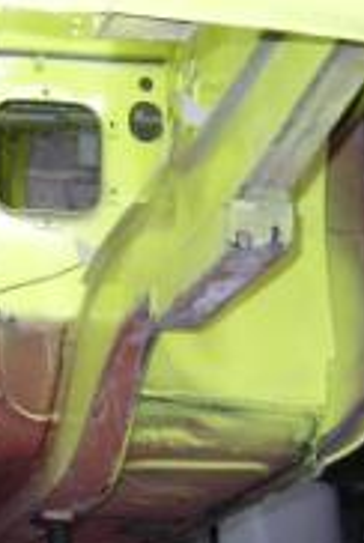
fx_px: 1390
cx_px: -161
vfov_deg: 21.9
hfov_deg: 14.1
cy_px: 394
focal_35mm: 92
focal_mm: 5.6
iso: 100
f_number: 2.8
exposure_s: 1/30
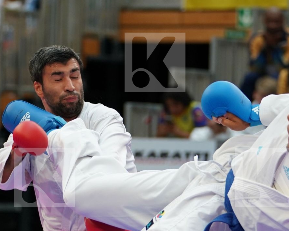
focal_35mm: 320
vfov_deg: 4.8
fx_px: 2736
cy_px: 178
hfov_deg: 6.0
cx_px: 155
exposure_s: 1/1000
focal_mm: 112
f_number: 2.8
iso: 1600
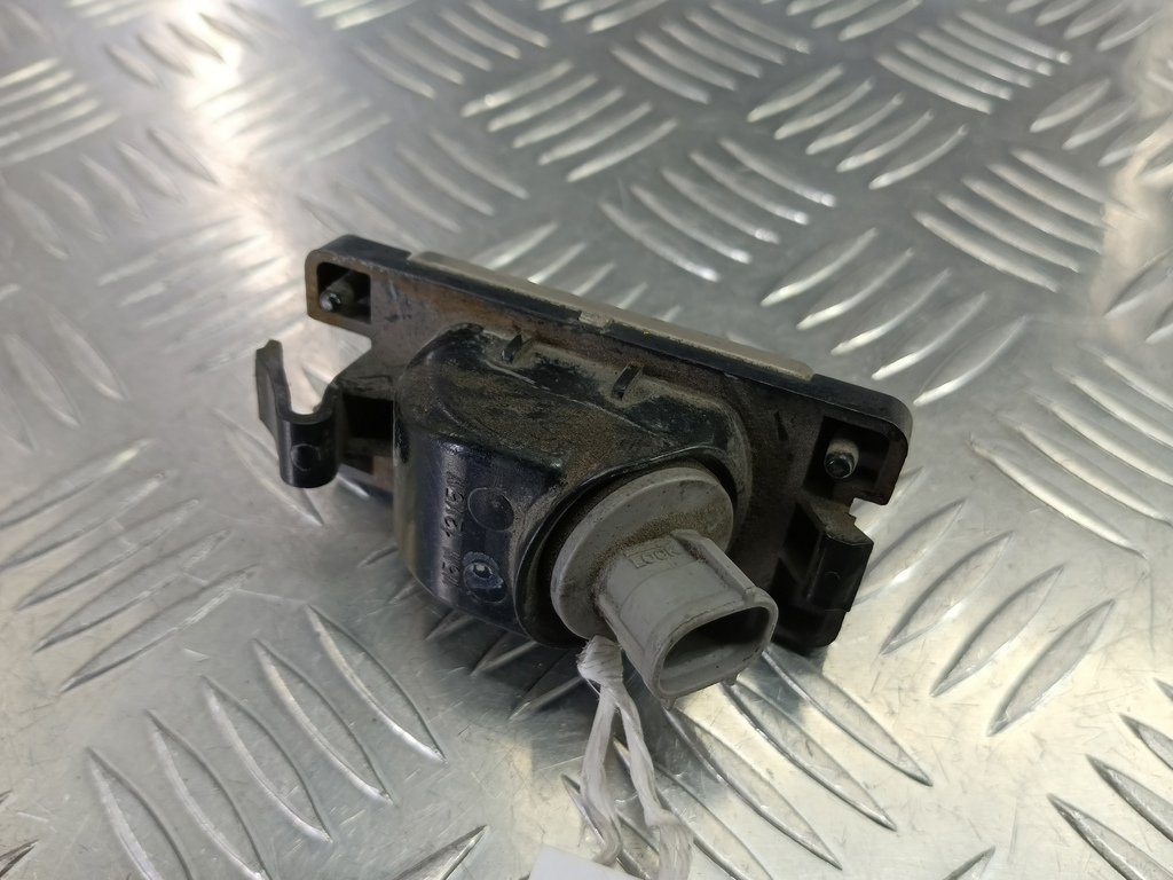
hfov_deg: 73.9
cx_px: 586
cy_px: 440
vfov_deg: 58.9
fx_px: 779
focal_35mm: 23
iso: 128
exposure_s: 1/50
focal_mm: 4.11
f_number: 1.6
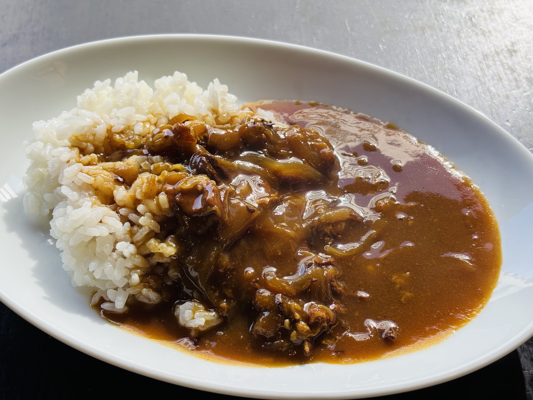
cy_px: 200
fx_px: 801
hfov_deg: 36.8
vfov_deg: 28.0
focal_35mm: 52
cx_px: 266
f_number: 1.6
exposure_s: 1/178
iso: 32
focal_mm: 5.96
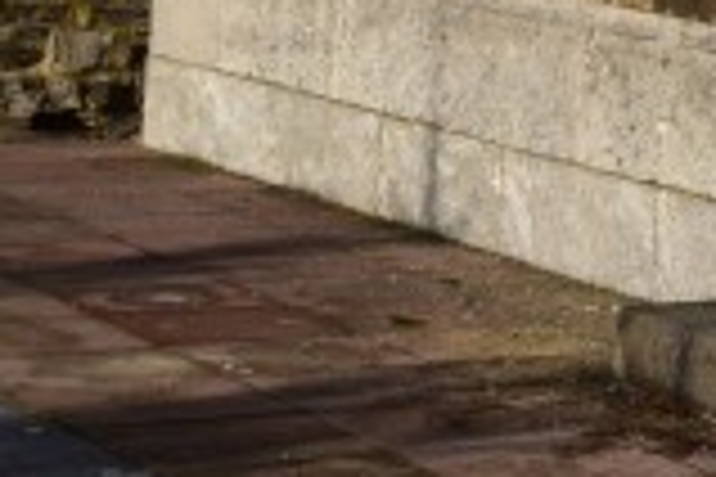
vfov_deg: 7.3
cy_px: -724
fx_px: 3460
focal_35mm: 174
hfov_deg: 10.2
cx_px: 1765
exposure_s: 1/500
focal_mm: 18
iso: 280
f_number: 11
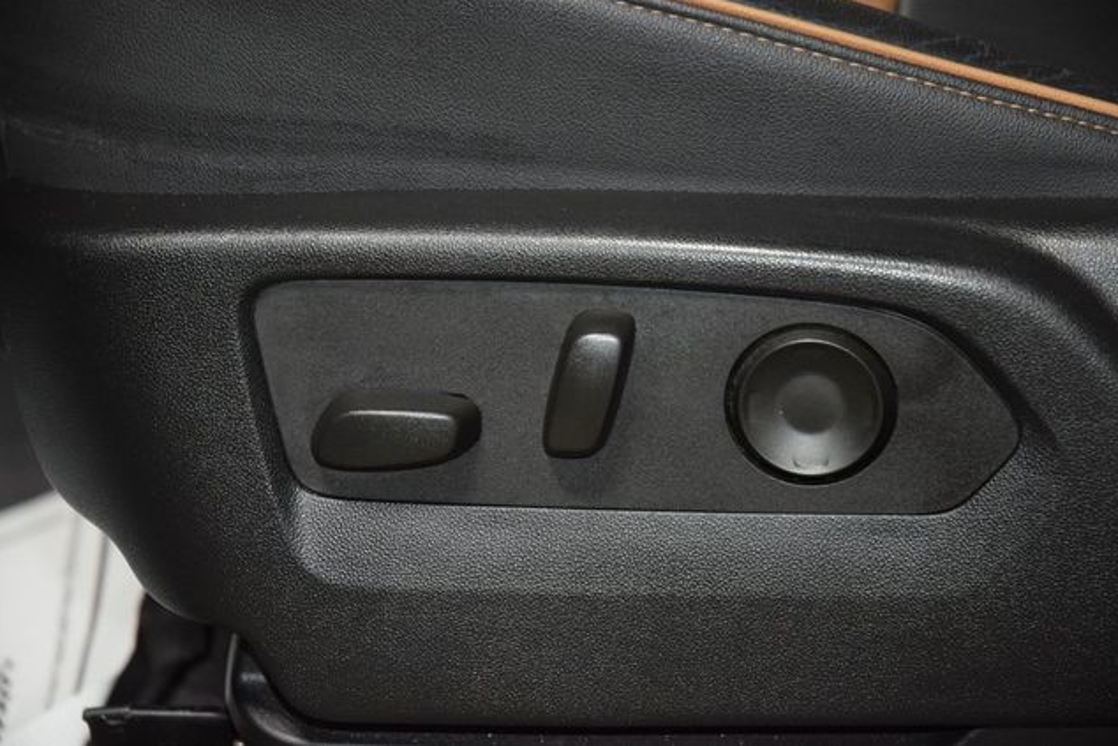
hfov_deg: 19.3
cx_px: 561
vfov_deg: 12.9
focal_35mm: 106
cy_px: 371
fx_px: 3292
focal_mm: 70
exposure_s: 1/60
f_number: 4.5
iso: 2800
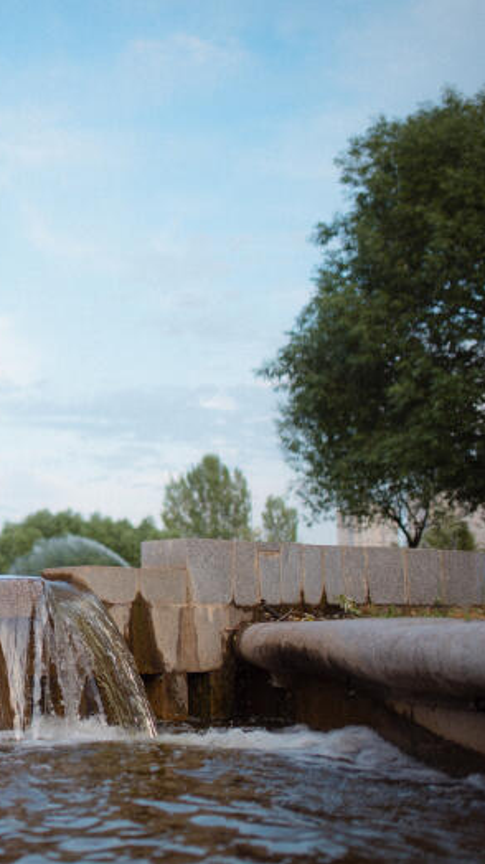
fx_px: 1281
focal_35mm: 56
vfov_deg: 37.2
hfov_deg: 20.2
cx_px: -91
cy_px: 426
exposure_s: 1/1000
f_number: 1.4
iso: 100
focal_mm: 35
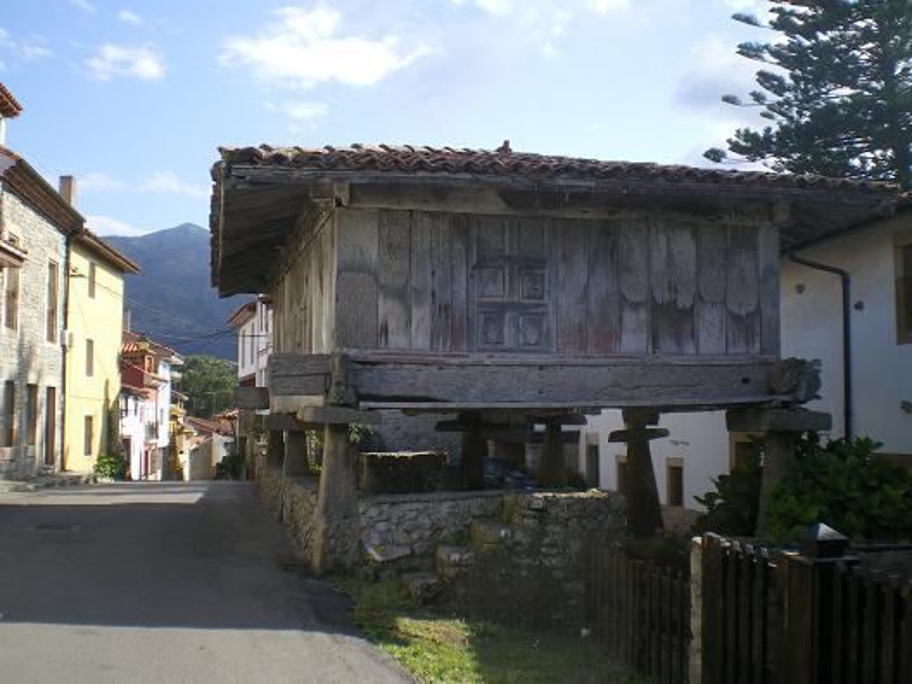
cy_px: 342
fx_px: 1001
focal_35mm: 38
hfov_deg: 49.0
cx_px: 456
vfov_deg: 37.7
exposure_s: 1/200
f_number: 4.6
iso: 64
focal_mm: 6.3
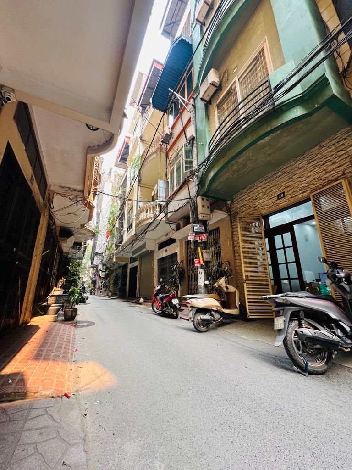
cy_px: 235
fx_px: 190
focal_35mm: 14
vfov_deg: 102.1
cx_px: 176
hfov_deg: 85.7
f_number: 2.2
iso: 125
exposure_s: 1/99
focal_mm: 2.22
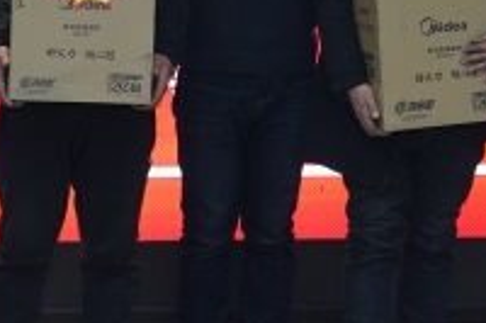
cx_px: 209
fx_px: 1942
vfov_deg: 9.3
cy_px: -144
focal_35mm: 144
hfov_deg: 14.3
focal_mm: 24
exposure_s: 1/160
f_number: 4
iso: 1600
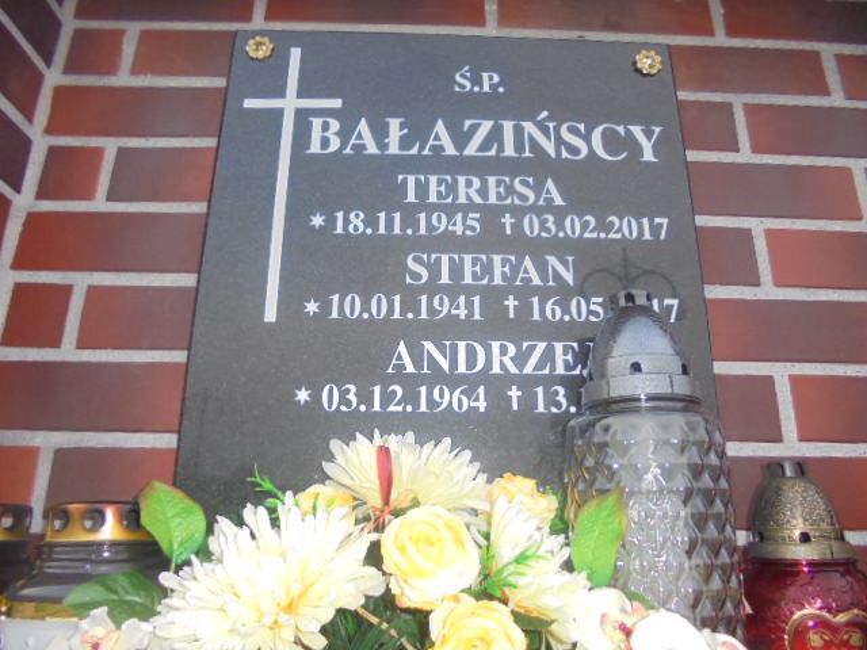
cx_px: 434
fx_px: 651
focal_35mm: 26
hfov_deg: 67.3
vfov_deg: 53.1
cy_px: 325
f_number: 3.5
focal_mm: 4.6
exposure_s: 1/80
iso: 100
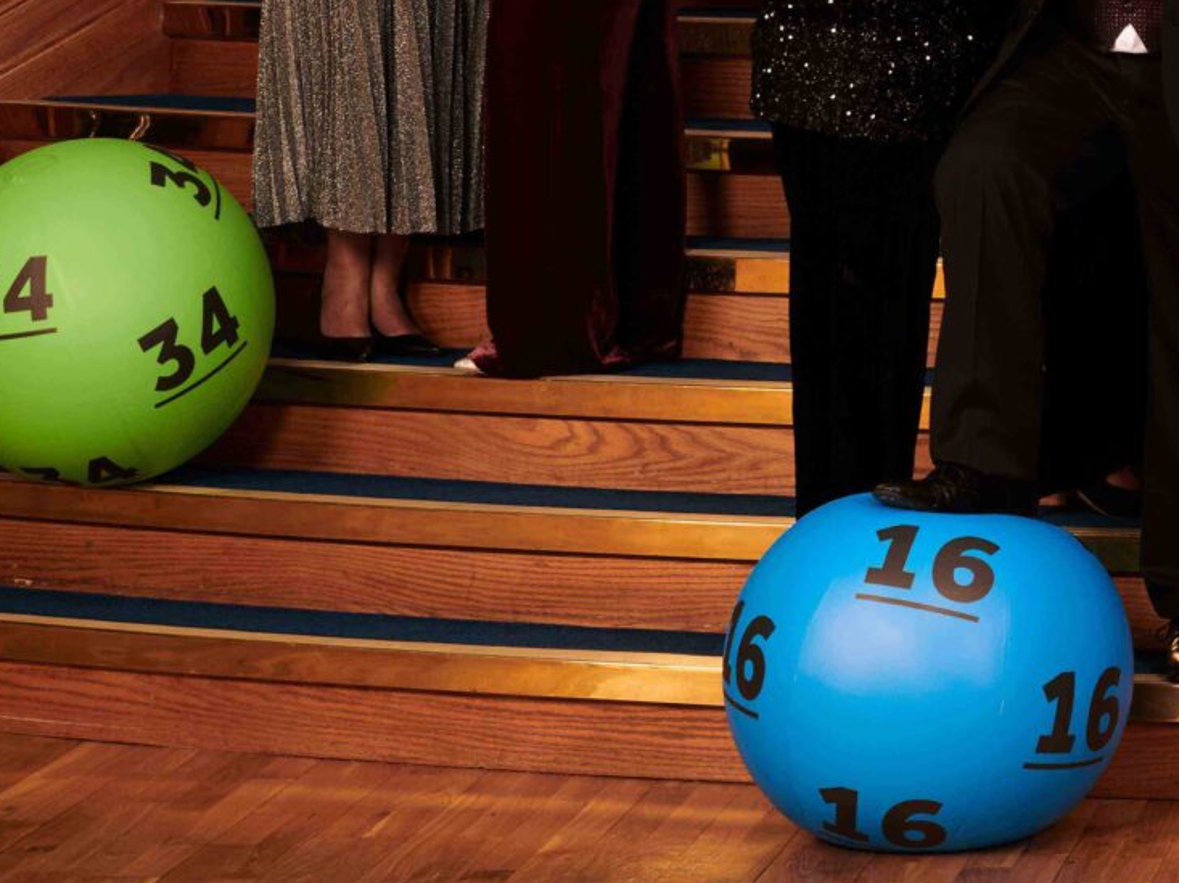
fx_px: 5719
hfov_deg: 11.3
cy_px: -334
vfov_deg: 8.7
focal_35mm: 168
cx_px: 1829
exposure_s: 1/160
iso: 320
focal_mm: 50
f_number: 13
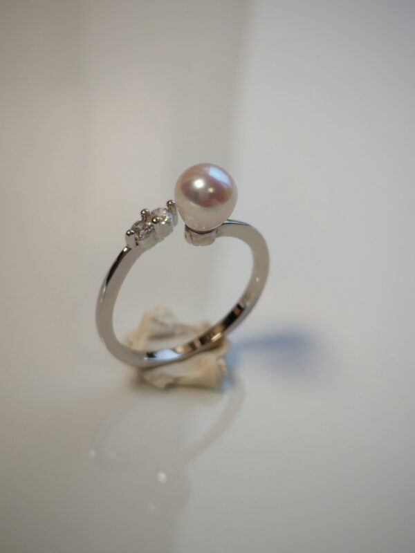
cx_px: 208
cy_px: 276
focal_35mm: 68
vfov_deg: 28.6
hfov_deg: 21.6
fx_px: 1087
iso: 64
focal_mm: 5.52
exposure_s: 1/100
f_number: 1.95
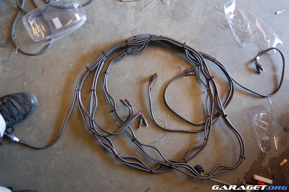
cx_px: 144
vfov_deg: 36.7
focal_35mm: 36
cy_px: 96
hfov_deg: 53.2
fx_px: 288
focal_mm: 24
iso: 800
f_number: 4
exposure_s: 1/30
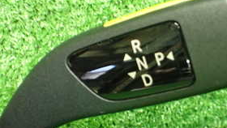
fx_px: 422
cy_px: 81
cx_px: 178
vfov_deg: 17.2
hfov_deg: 29.5
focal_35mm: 70
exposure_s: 1/50
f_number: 2.3
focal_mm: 5.4
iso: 800
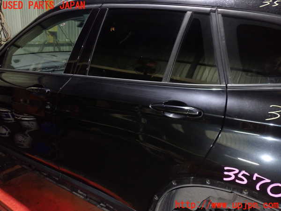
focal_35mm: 30
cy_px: 106
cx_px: 140
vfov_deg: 46.8
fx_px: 244
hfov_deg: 60.0
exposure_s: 1/30
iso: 800
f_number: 2.3
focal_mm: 5.4
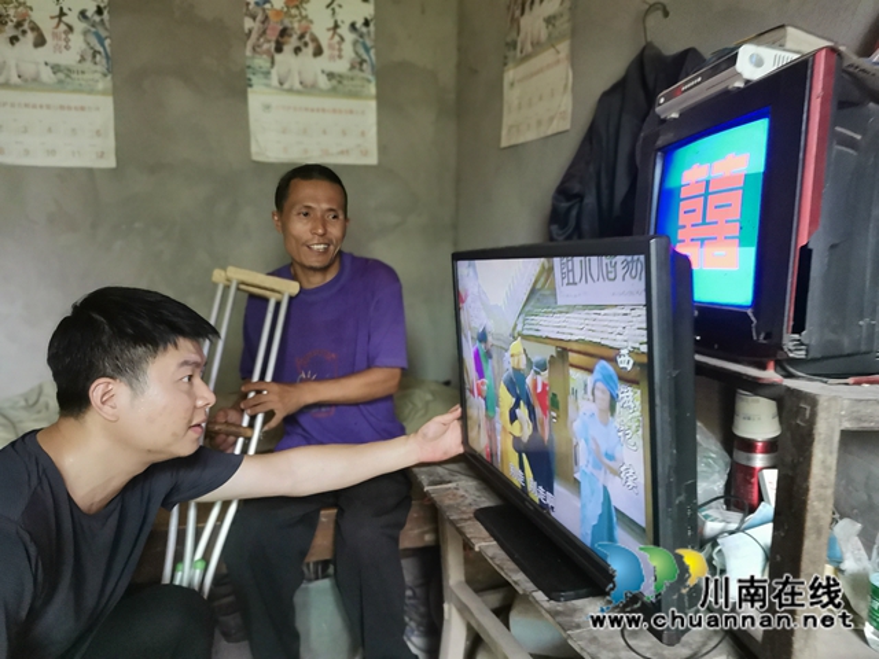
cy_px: 330
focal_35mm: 26
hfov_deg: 67.3
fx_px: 660
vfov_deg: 53.1
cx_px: 440
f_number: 2.4
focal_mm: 4.75
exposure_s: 1/33.3
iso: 500
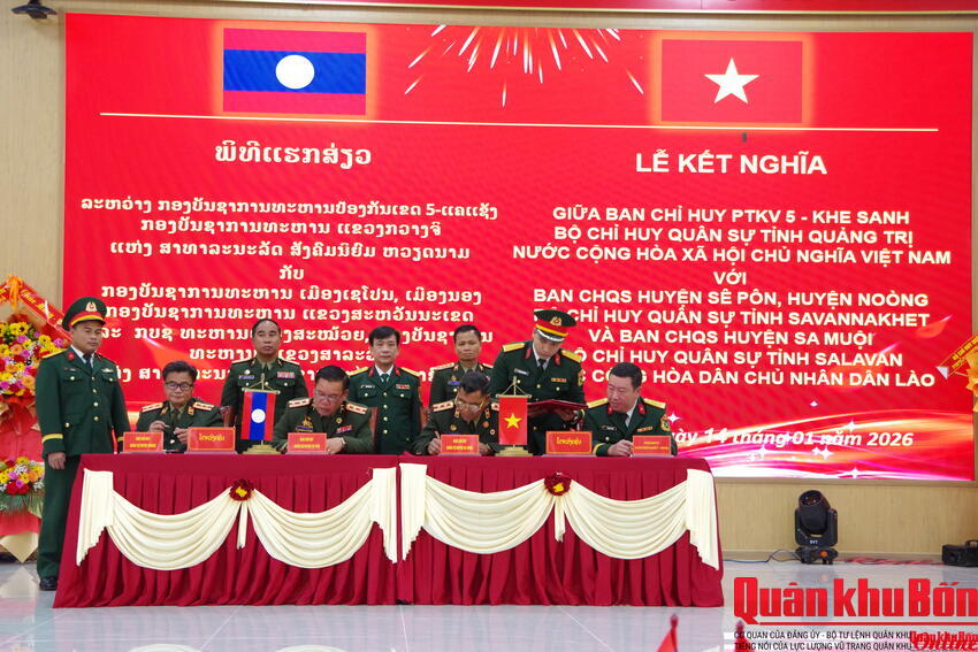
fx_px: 1630
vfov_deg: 22.6
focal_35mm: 60
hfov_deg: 33.4
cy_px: 326
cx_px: 489
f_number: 5.6
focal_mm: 40
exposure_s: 1/100
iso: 3200
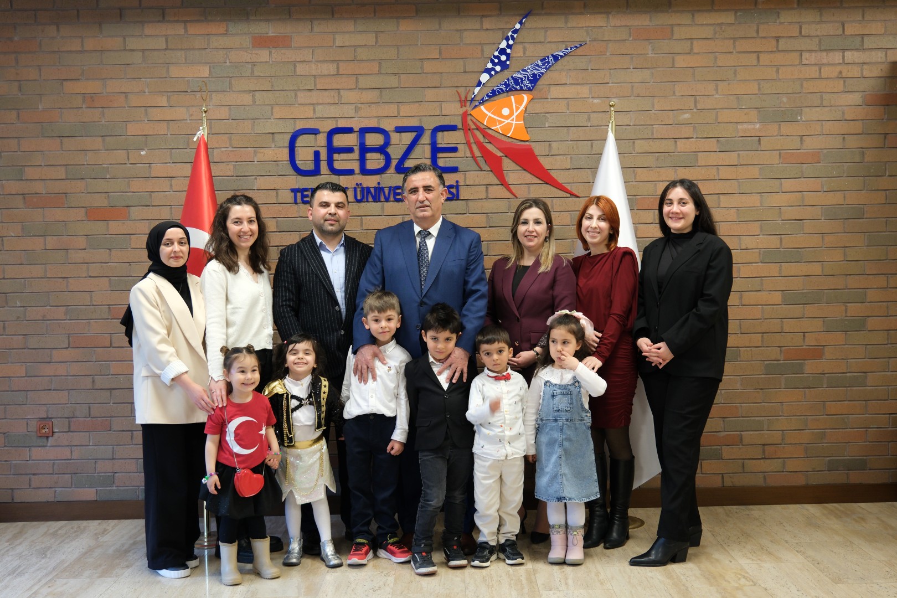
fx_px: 972
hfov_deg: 49.6
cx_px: 448
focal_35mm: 39
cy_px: 299
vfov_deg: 34.2
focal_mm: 26
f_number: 4
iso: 1000
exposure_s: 1/40
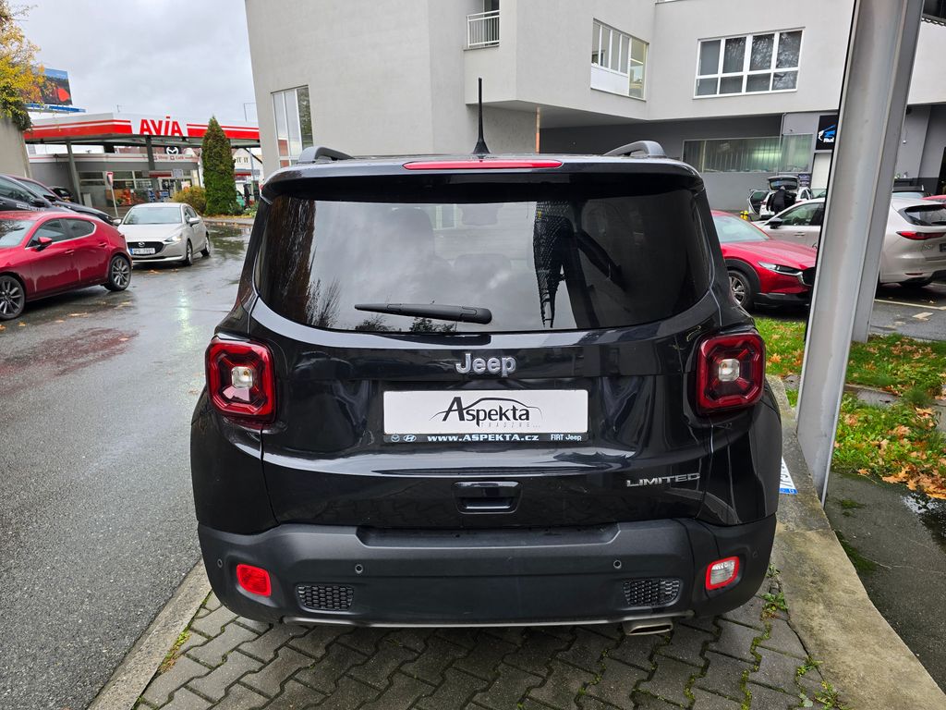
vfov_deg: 58.9
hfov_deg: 73.9
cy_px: 355
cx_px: 473
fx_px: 629
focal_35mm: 23
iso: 64
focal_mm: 6.3
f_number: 1.7
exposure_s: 1/180
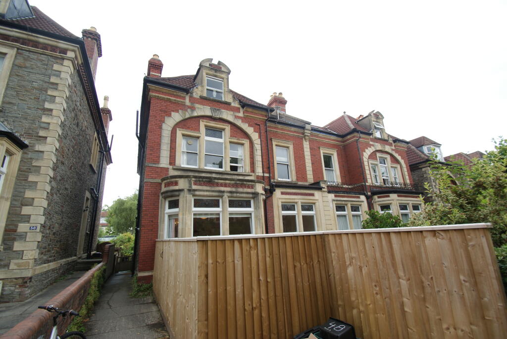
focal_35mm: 15
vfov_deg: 77.5
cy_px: 170
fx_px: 211
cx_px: 254
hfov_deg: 100.3
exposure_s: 1/50
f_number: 5.6
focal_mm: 10
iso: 100
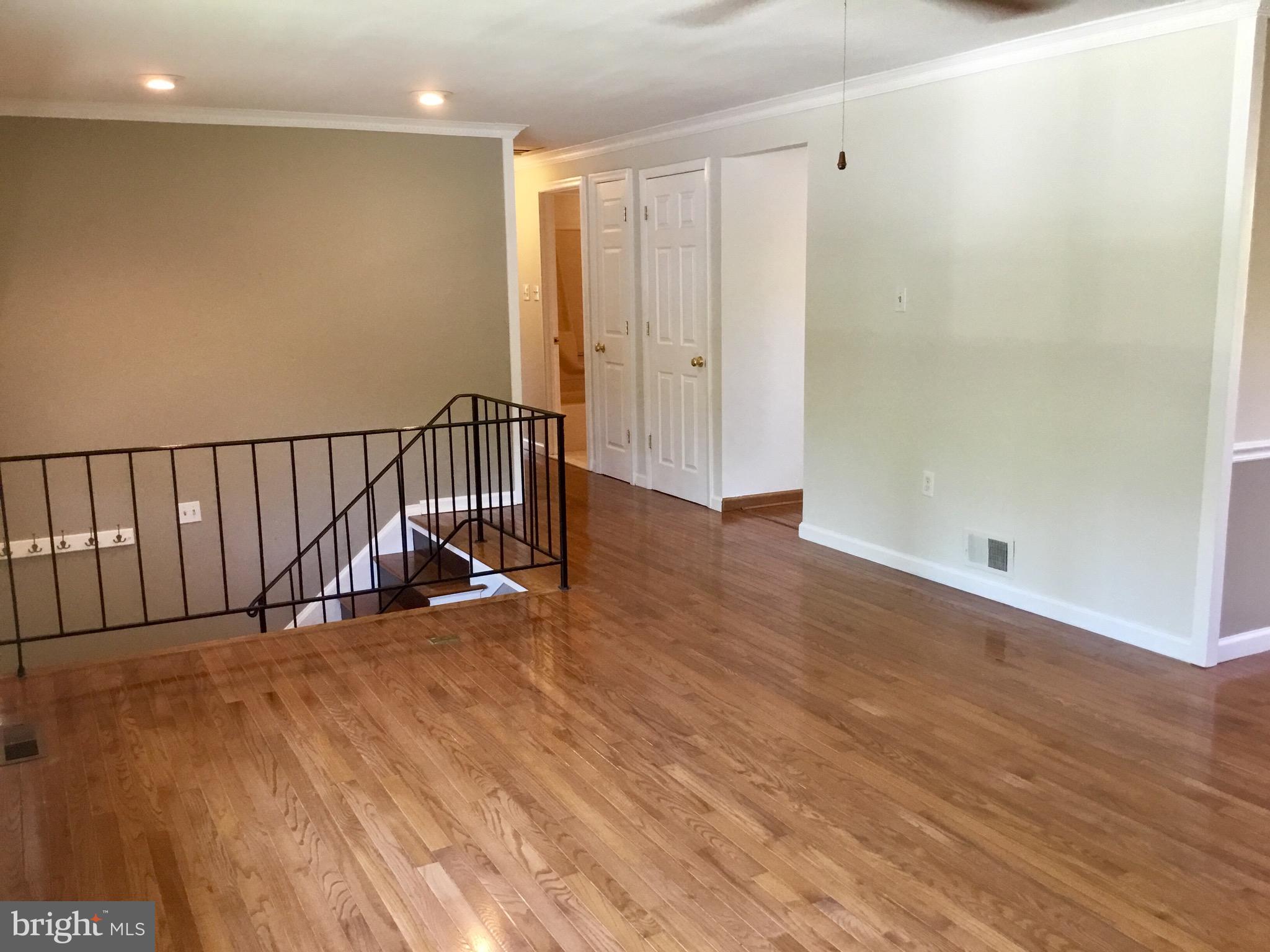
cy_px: 476
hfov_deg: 58.4
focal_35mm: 31
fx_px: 1137
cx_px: 635
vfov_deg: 45.4
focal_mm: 3.3
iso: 80
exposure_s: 1/30
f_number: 2.4
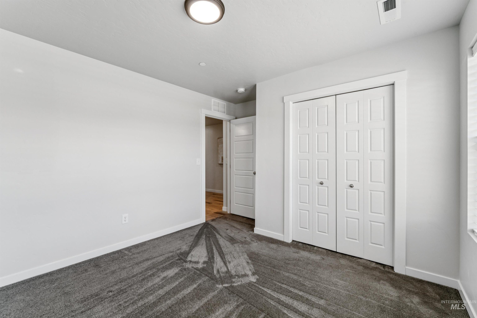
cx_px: 238
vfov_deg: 75.9
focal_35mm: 15
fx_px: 204
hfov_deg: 98.9
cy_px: 159
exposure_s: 1/20
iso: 400
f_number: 13
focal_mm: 15.4
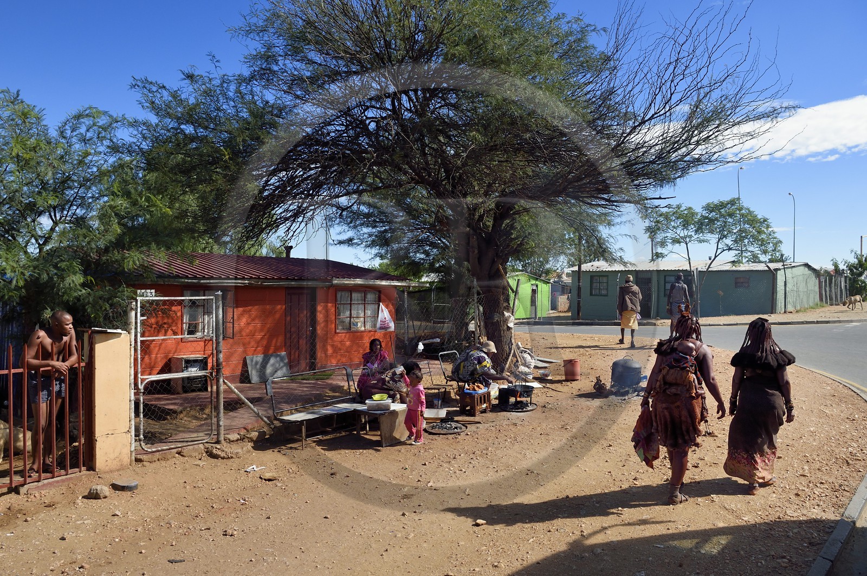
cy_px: 288
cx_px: 434
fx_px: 578
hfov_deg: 73.8
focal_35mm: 24
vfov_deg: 53.1
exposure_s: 1/1000
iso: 400
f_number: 9
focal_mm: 24
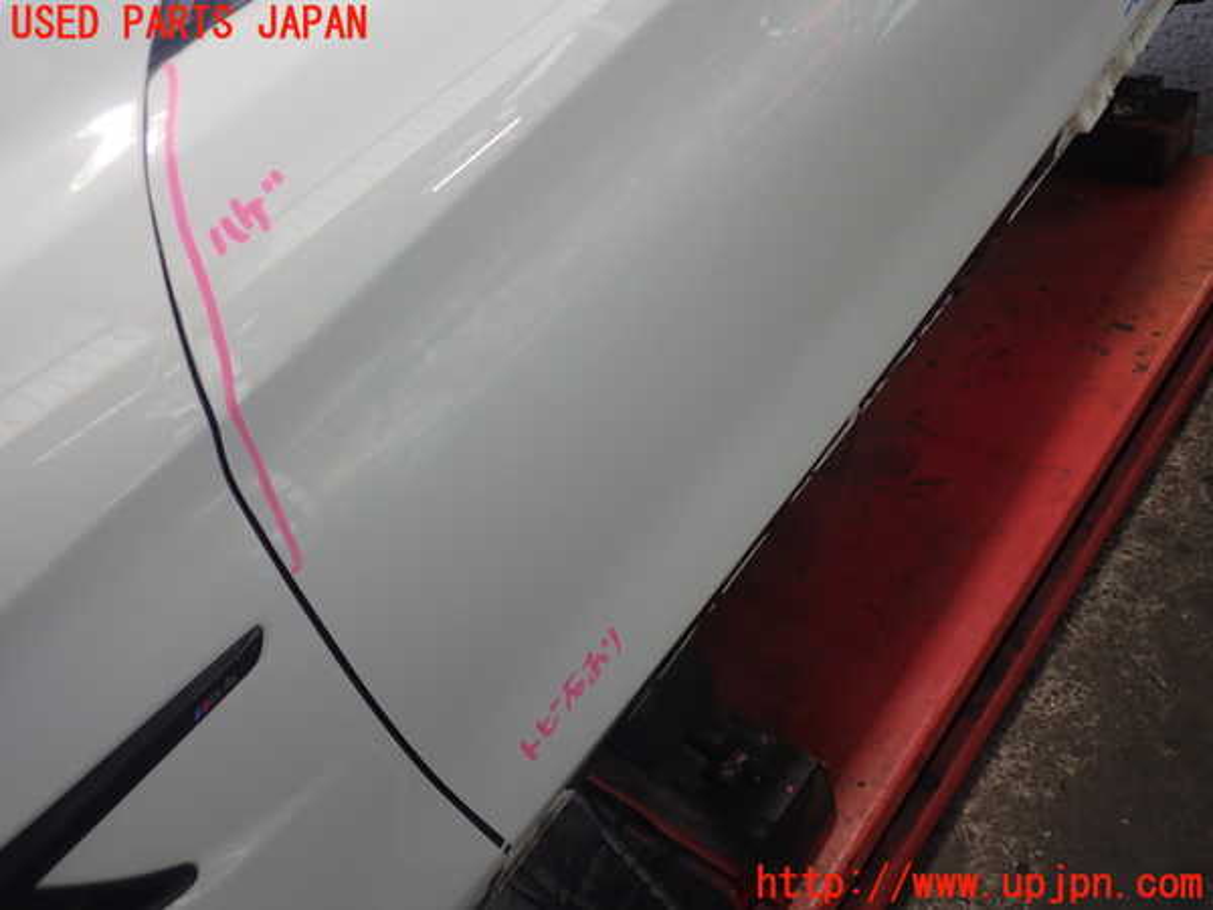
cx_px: 606
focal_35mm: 30
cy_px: 455
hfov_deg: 60.0
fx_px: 1051
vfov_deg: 46.8
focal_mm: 5.4
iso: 200
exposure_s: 1/50
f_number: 2.3
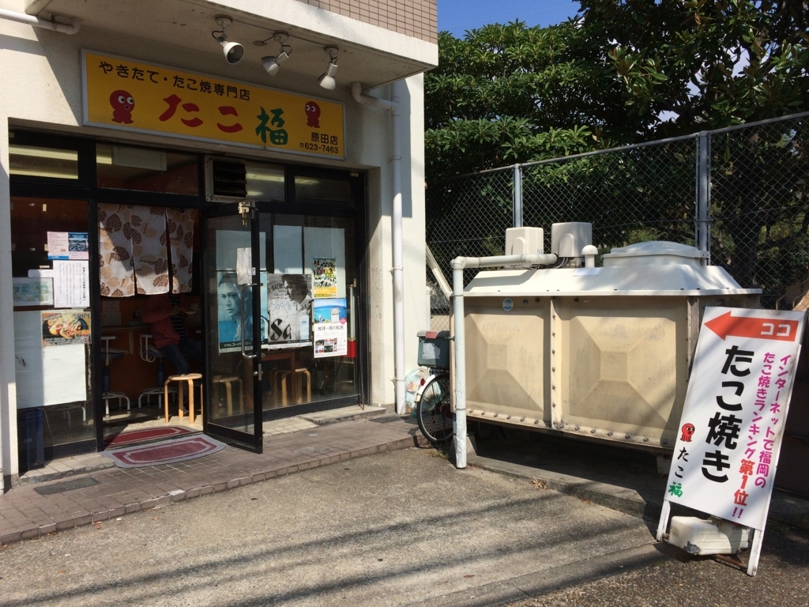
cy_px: 304
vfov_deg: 48.2
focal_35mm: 29
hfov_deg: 61.7
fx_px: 678
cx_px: 404
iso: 32
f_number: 2.2
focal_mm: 4.15
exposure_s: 1/3165
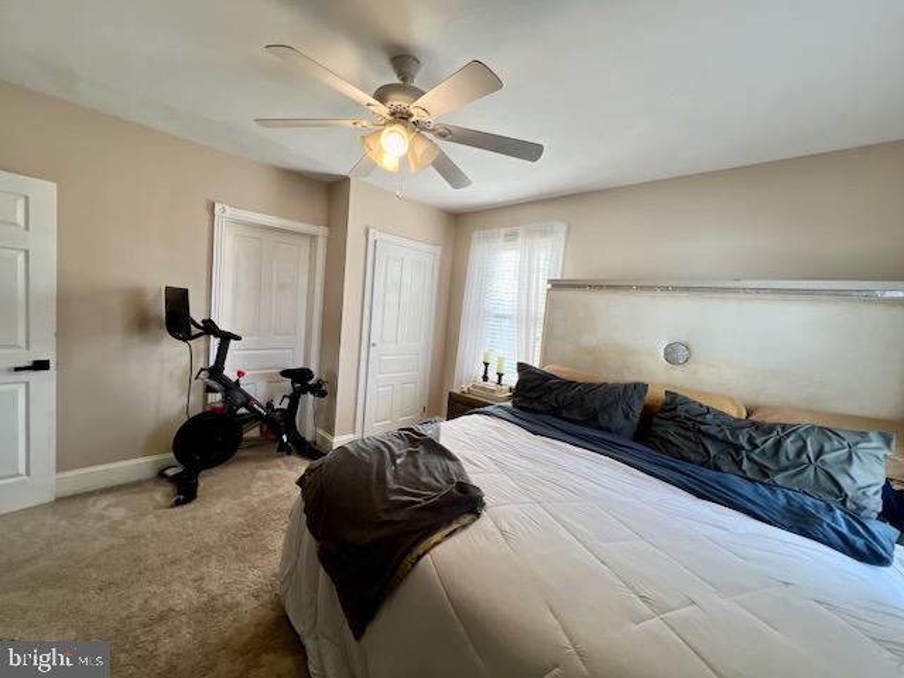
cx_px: 452
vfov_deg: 89.9
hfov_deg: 106.2
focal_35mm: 13
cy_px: 339
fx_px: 339
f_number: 1.8
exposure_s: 1/120
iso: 40
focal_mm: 1.57
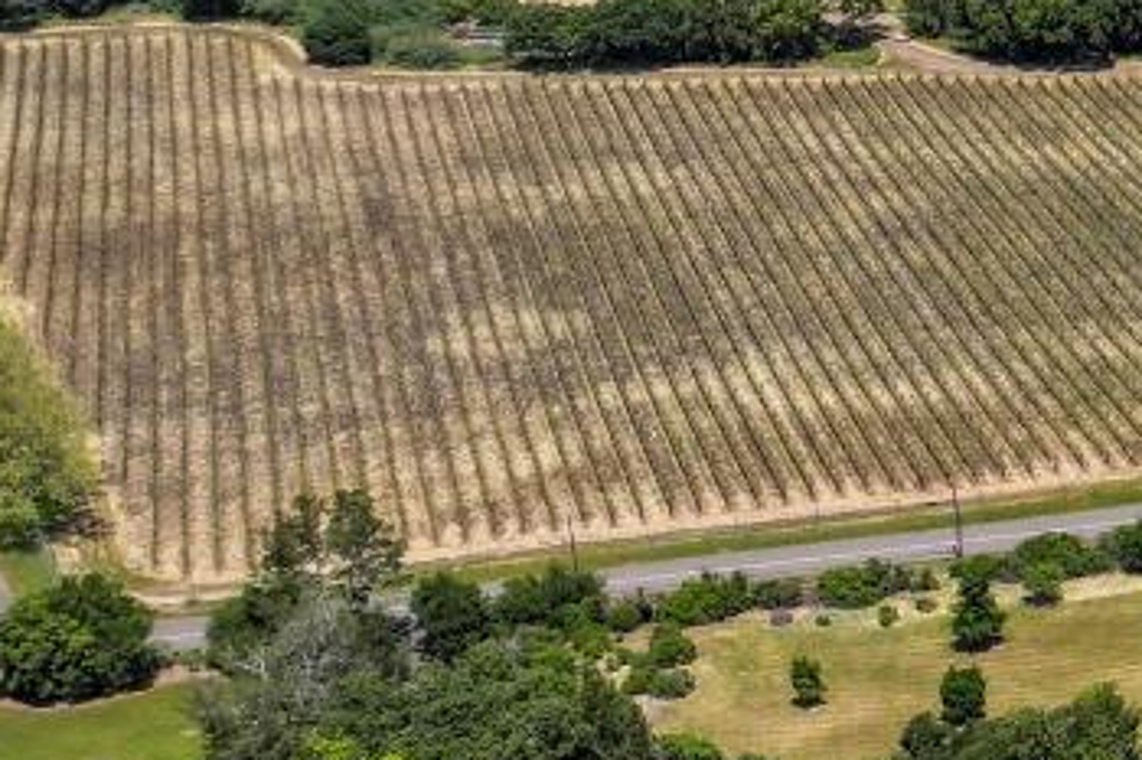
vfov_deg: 12.8
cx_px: 2157
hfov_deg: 15.8
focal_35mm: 107
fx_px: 3393
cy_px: 236
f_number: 2.8
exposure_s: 1/1600
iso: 100
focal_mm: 12.29
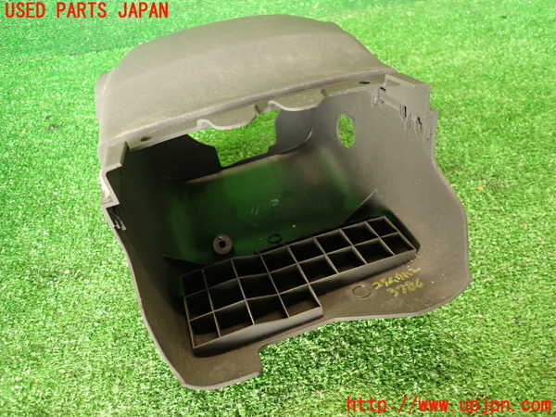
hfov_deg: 69.4
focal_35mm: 25
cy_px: 208
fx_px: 402
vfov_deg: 54.9
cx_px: 278
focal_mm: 4.5
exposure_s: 1/30
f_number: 2
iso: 250
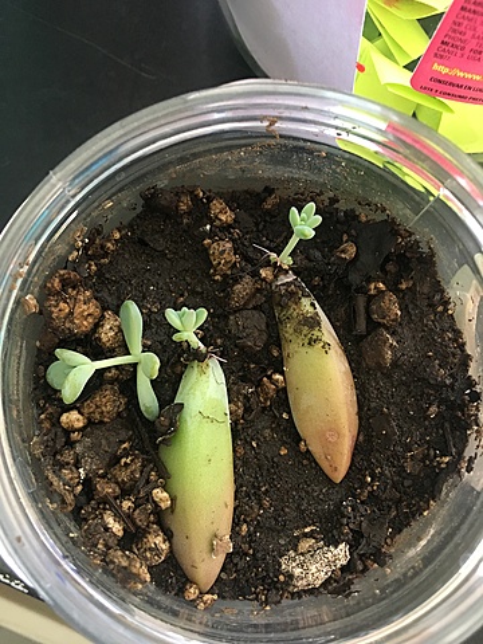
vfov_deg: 61.7
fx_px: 540
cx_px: 242
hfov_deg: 48.2
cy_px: 322
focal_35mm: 29
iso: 160
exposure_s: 1/30
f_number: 2.2
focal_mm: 4.15
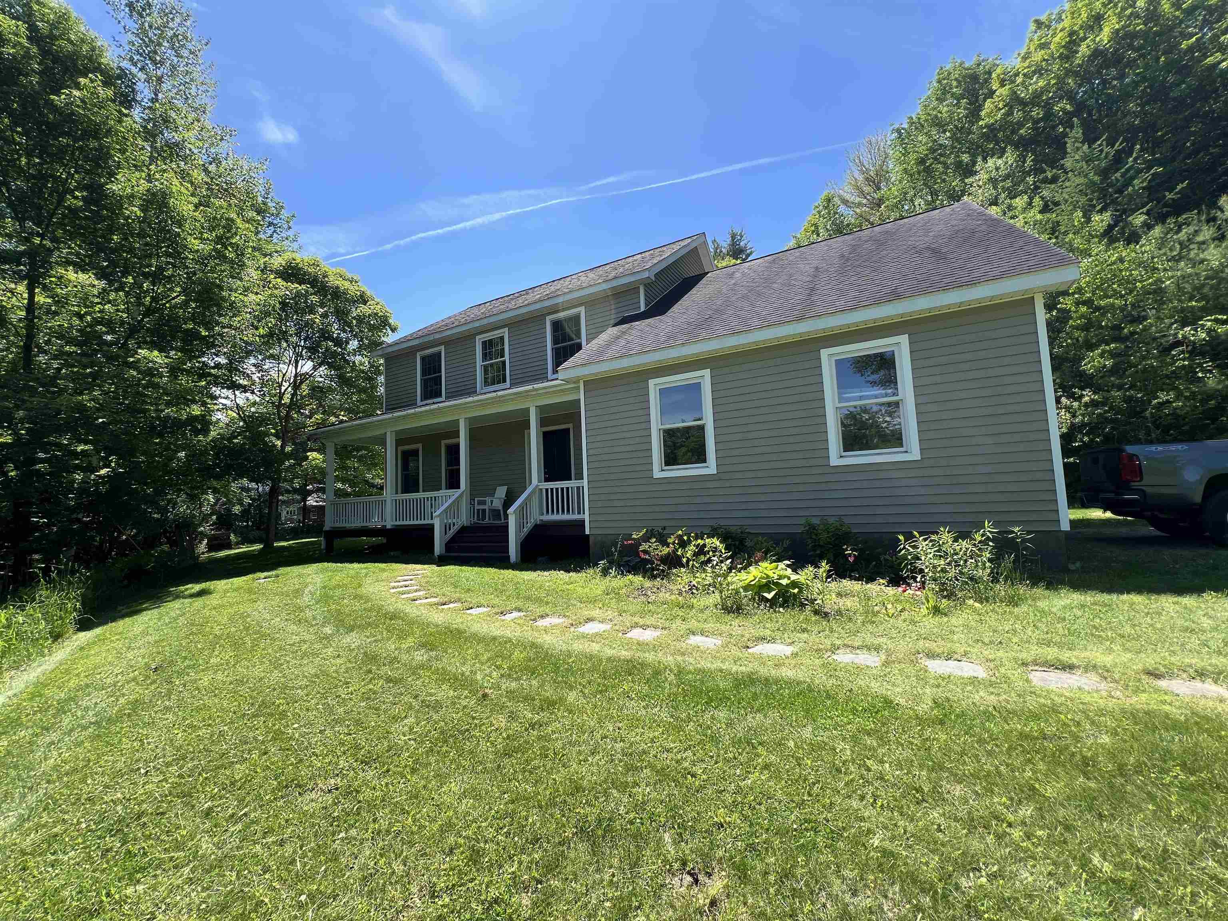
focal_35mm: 13
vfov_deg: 89.9
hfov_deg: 106.2
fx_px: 461
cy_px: 460
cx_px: 614
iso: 32
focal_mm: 1.57
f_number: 1.8
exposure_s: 1/539
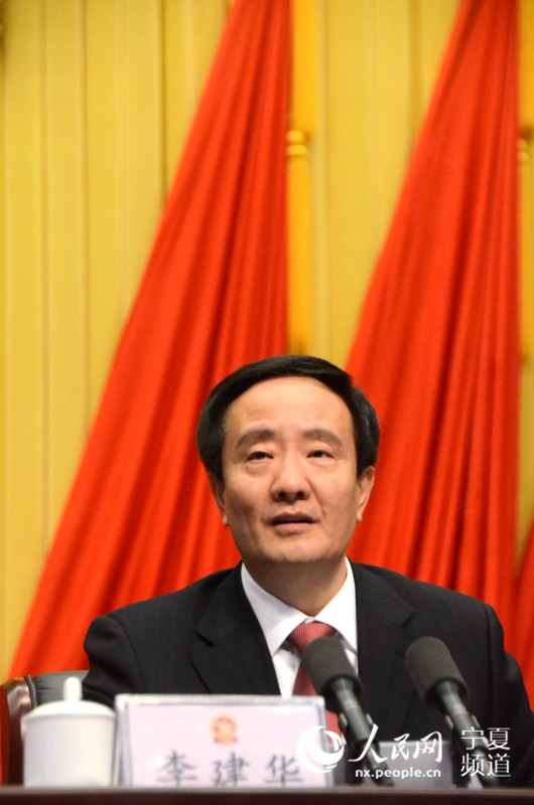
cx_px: 267
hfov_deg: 9.6
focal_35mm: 142
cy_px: 402
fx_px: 3184
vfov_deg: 14.4
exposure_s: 1/400
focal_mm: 95
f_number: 5.3
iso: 4000
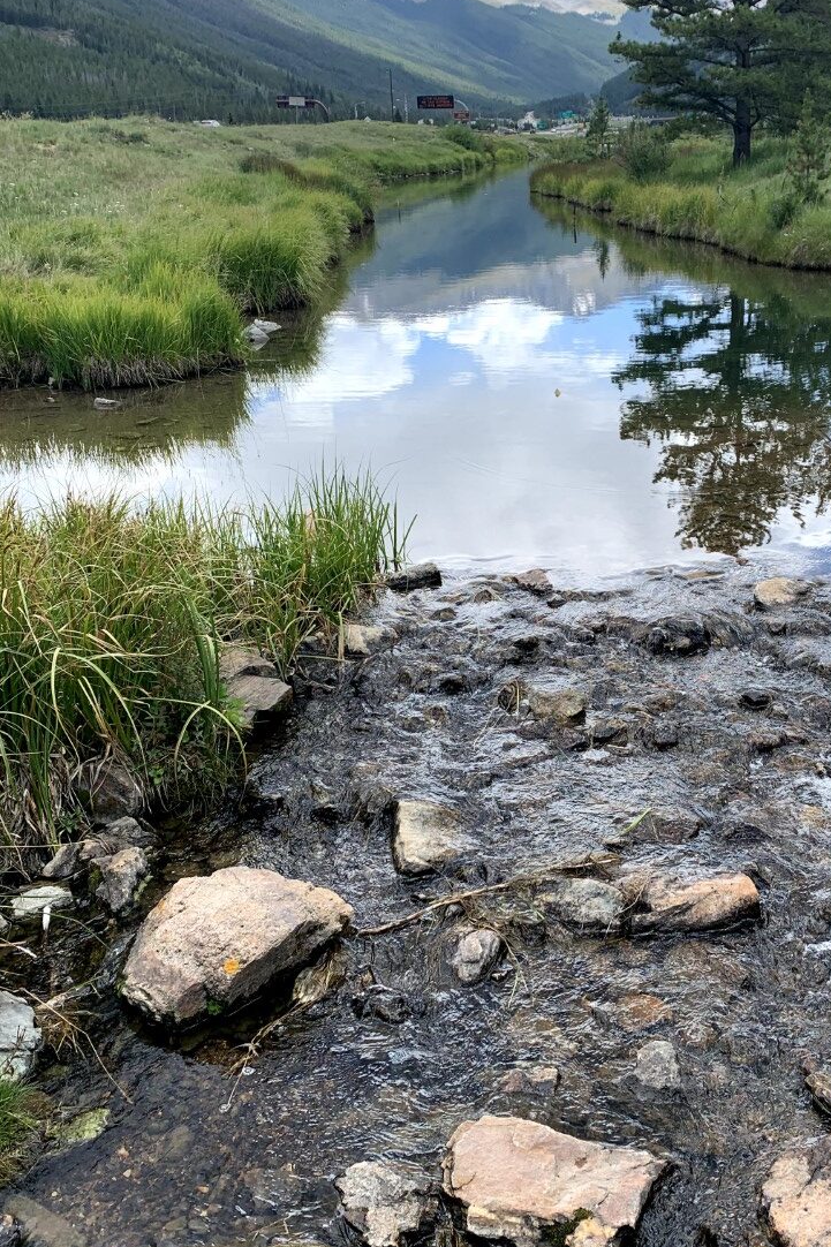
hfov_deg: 36.3
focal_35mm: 36
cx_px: 584
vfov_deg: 53.1
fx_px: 1247
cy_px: 600
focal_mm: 4.25
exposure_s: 1/669
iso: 25
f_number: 1.8
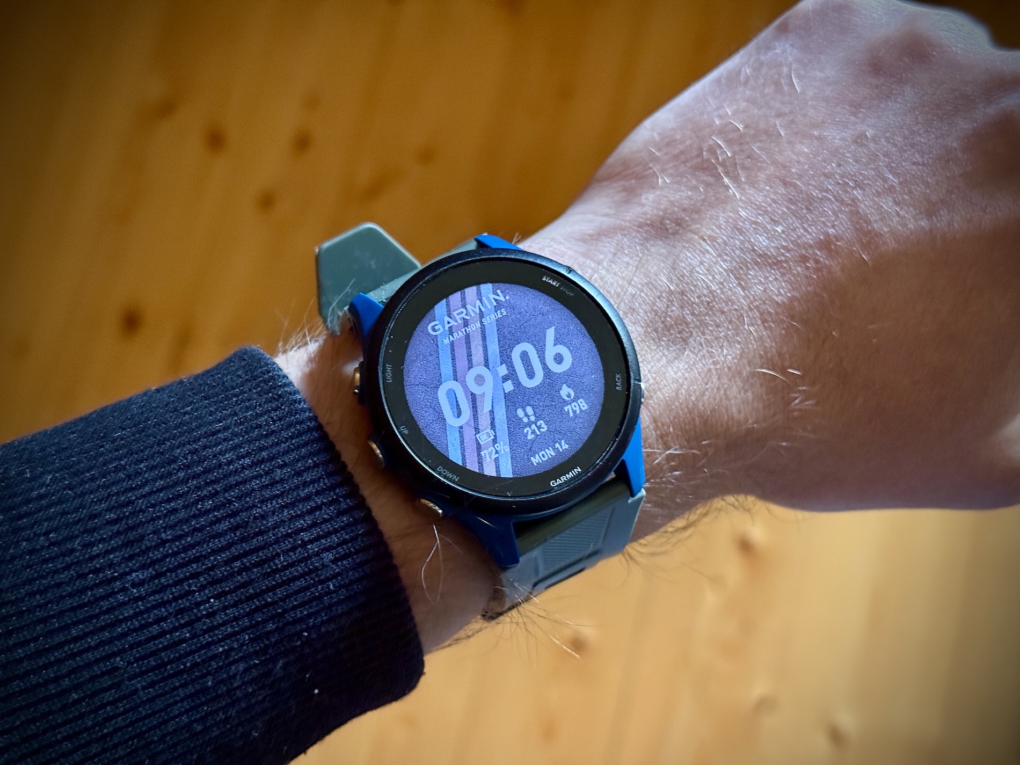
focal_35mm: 48
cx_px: 510
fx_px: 1414
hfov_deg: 39.7
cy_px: 382
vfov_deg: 30.3
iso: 640
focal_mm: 6.76
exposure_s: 1/30
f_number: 1.78
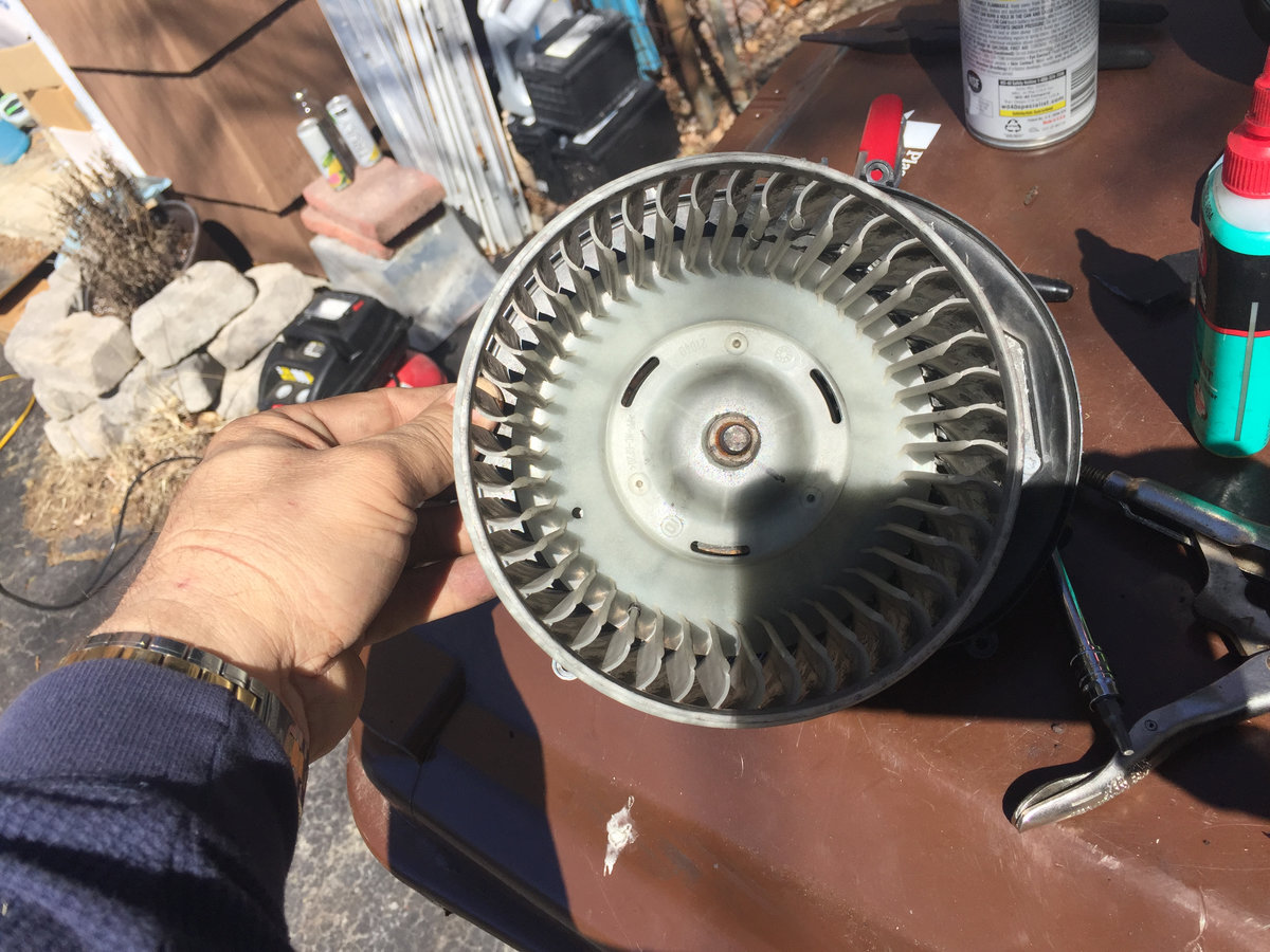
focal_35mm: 29
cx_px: 635
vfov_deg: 48.2
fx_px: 1064
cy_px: 476
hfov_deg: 61.7
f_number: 2.2
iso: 32
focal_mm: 4.15
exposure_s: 1/1582
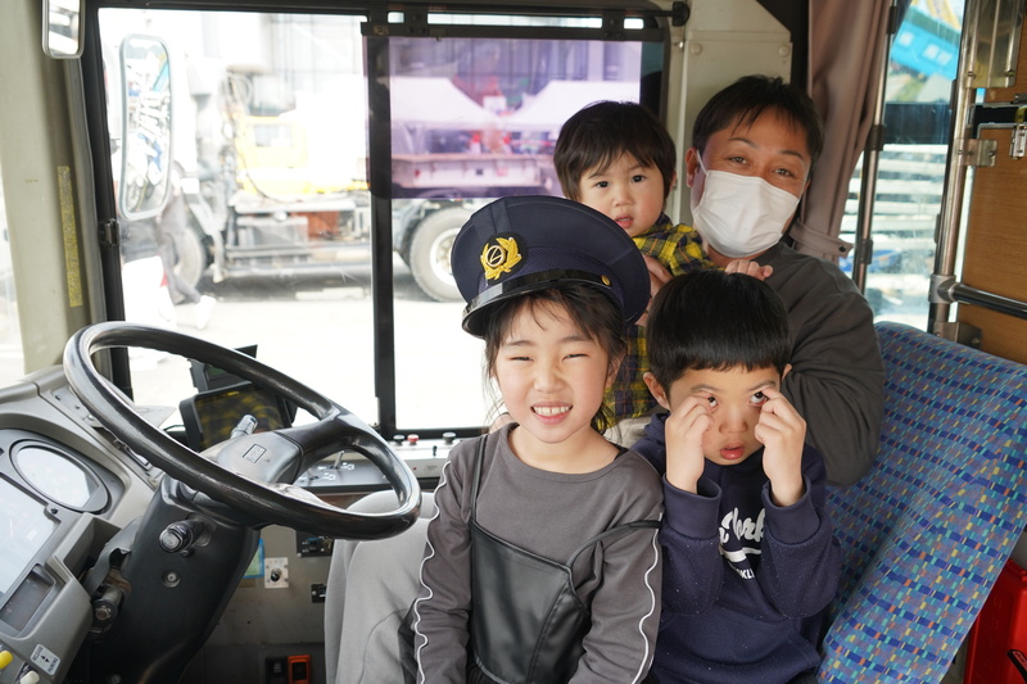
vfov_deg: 41.1
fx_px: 913
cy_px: 342
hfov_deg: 58.7
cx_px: 514
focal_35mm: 32
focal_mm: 32
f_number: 5.6
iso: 400
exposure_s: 1/160
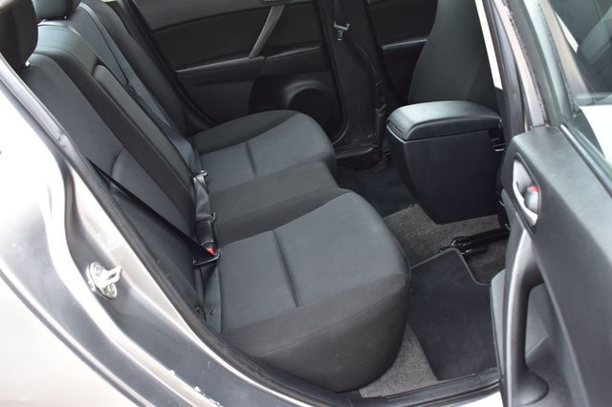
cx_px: 306
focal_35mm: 34
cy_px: 204
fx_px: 586
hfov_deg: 55.1
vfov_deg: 38.3
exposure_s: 1/25
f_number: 7.1
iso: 400
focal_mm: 23
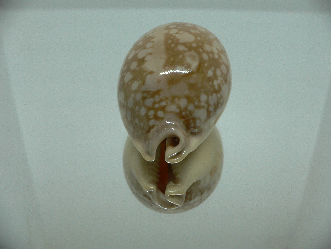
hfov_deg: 52.6
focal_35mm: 35
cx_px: 166
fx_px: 335
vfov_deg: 40.7
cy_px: 124
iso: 150
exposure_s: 1/60
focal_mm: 4.6
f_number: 2.8
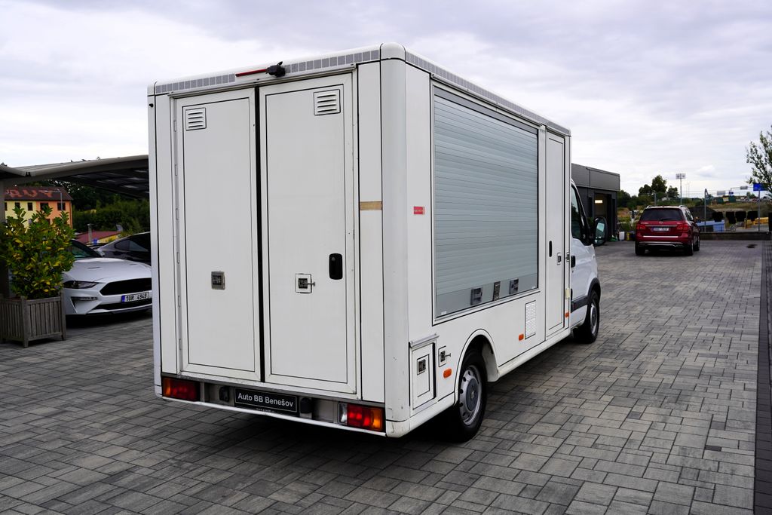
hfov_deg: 60.3
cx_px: 386
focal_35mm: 31
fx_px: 665
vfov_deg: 42.3
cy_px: 258
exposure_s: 1/125
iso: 100
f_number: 8
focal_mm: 31
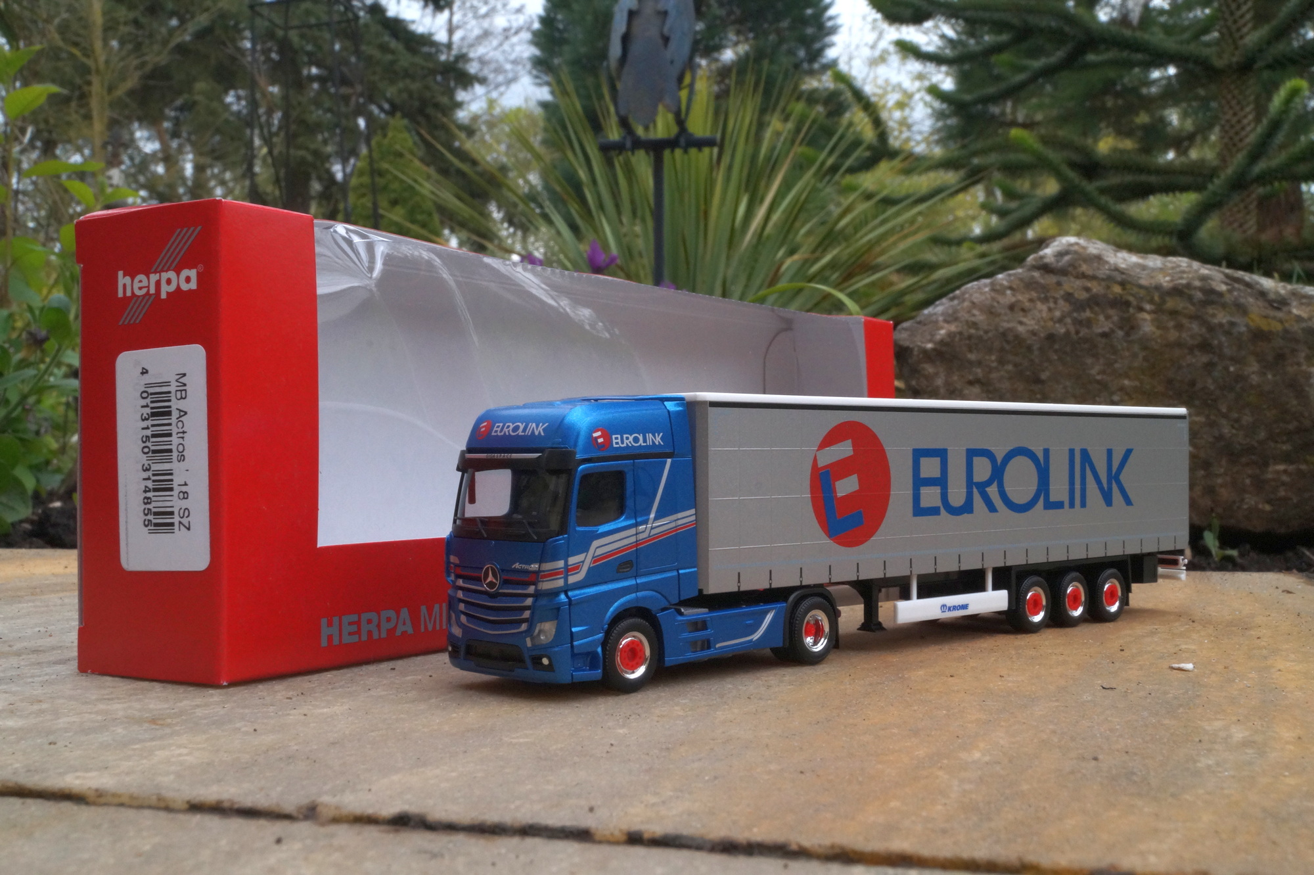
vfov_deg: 31.9
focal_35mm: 42
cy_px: 438
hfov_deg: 46.4
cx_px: 657
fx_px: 1532
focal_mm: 28
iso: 800
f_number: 22
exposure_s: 1/60
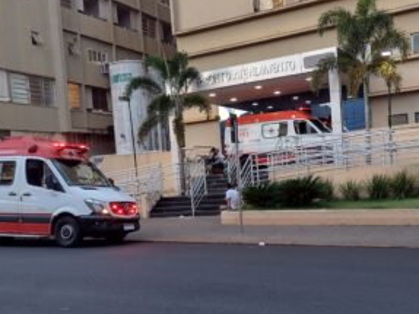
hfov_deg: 43.0
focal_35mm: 44
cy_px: 200
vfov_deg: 32.7
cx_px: 214
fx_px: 532
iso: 105
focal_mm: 4.71
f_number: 1.7
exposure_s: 1/40
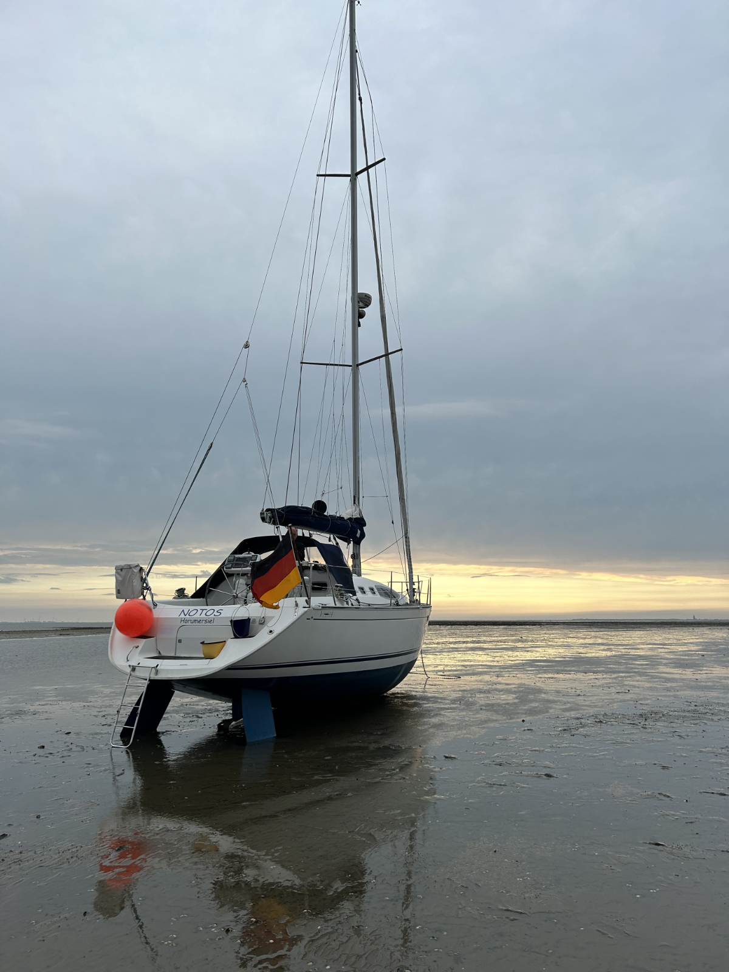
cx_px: 364
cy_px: 486
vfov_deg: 67.3
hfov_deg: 53.1
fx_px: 730
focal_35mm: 26
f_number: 1.5
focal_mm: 5.7
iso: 50
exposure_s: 1/1295
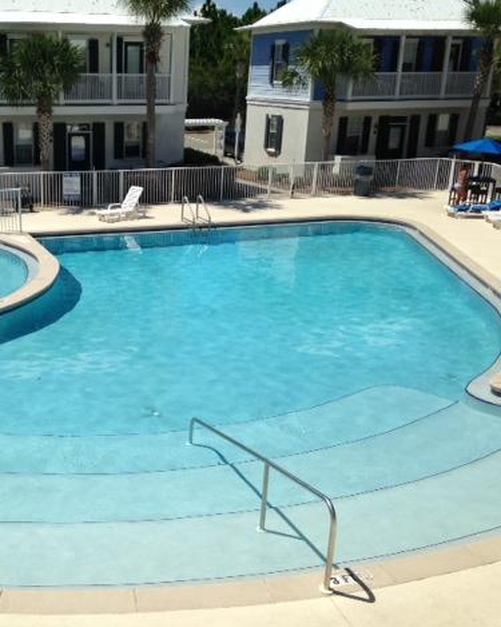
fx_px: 816
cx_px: 118
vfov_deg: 42.0
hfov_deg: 33.4
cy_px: 309
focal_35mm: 44
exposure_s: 1/3012
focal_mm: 4.12
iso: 50
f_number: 2.4
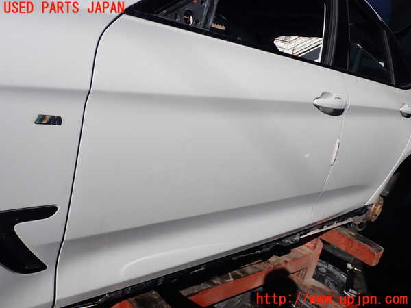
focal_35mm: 30
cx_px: 206
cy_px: 154
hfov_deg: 60.0
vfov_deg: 46.8
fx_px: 356
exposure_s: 1/320
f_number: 9
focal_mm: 5.4
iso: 100
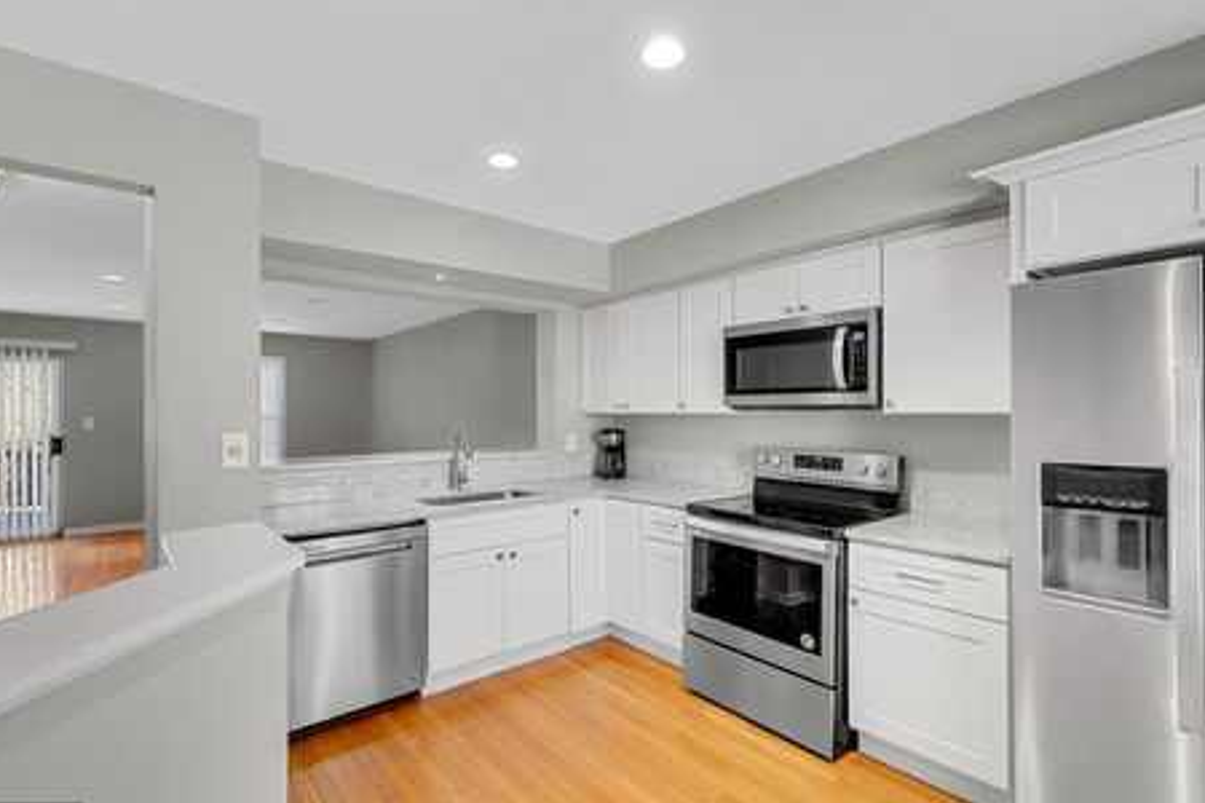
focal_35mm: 16
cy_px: 420
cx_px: 586
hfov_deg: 96.7
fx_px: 536
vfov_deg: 73.7
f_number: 10
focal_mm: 10
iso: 400
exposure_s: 2
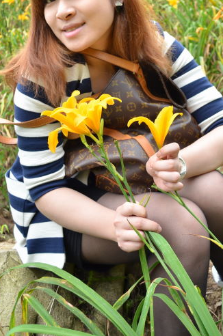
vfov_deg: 38.1
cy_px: 88
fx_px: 476
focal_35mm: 51
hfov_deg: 26.3
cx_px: 137
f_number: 3.8
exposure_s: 1/160
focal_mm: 20
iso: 200
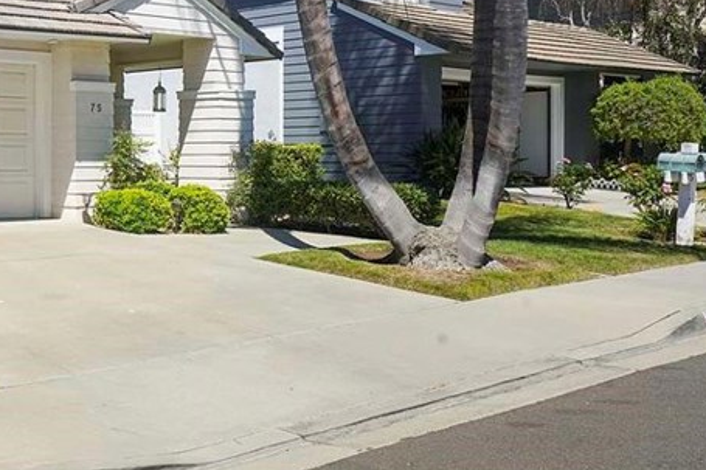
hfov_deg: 33.8
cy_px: 158
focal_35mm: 54
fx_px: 1059
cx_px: 8
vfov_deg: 24.9
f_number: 11
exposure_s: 1/250
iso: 160
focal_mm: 24
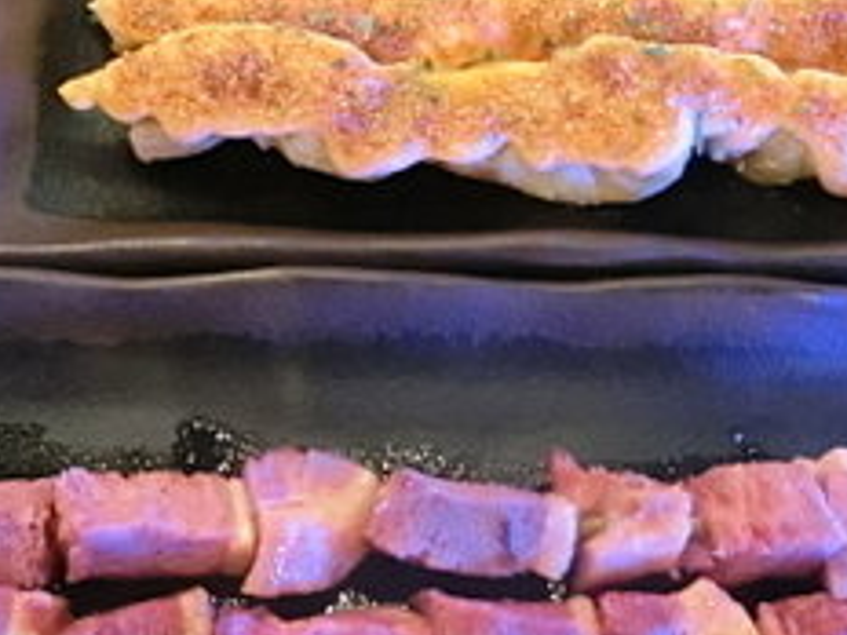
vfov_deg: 23.5
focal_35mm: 62
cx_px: 551
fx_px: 1517
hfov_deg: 31.0
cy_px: 438
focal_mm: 4.24
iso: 1600
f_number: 3
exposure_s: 1/5
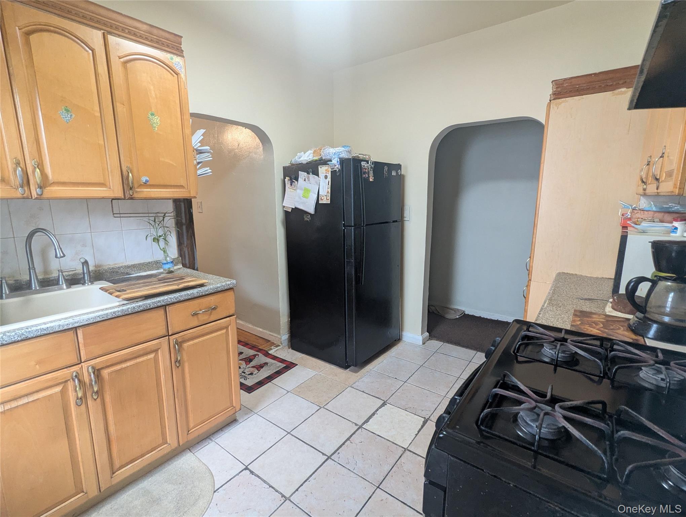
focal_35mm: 16
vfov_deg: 78.2
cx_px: 343
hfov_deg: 94.4
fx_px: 318
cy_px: 258
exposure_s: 1/30
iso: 246
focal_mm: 2.35
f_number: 2.2
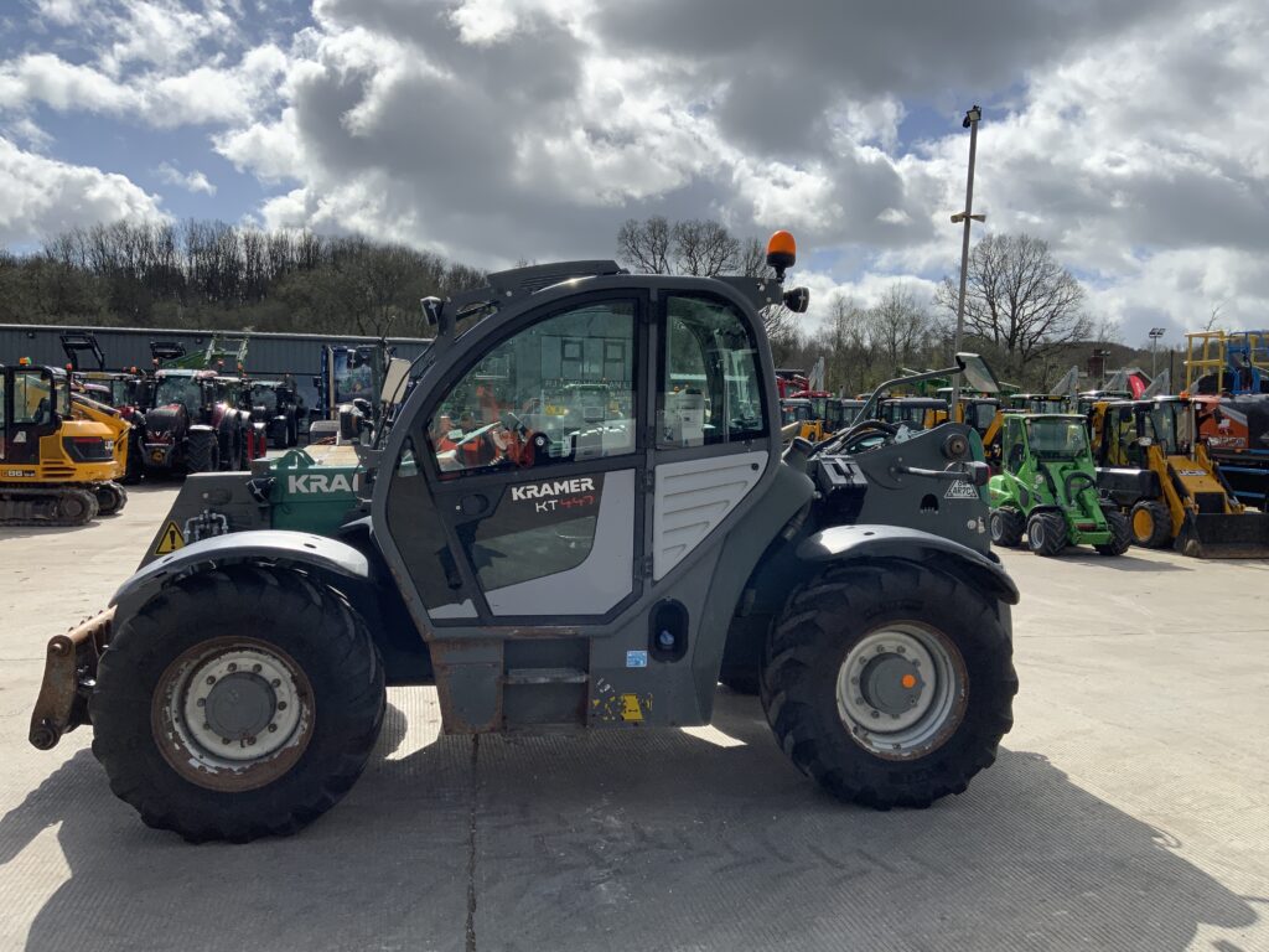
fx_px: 1063
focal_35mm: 29
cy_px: 476
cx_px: 634
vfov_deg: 48.2
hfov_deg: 61.7
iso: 20
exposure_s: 1/3125
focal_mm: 3
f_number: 1.8
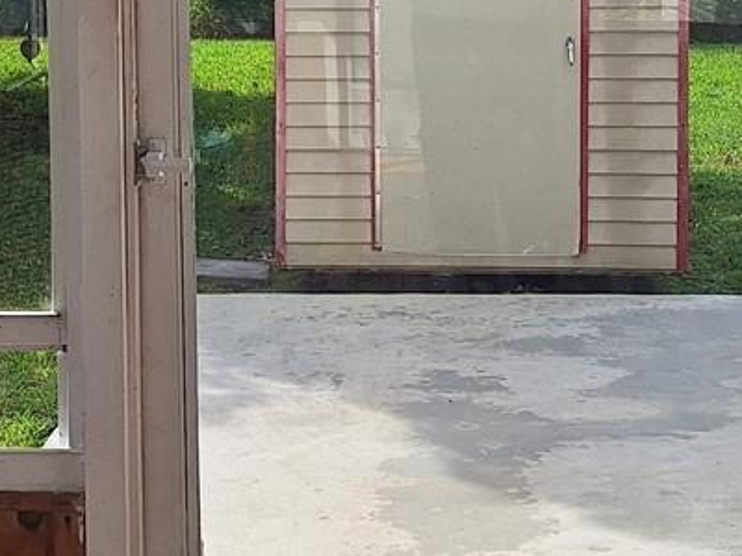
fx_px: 1972
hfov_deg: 21.3
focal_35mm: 92
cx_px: 286
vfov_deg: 15.9
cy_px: 46
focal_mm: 5.54
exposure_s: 1/3145
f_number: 1.8
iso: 40
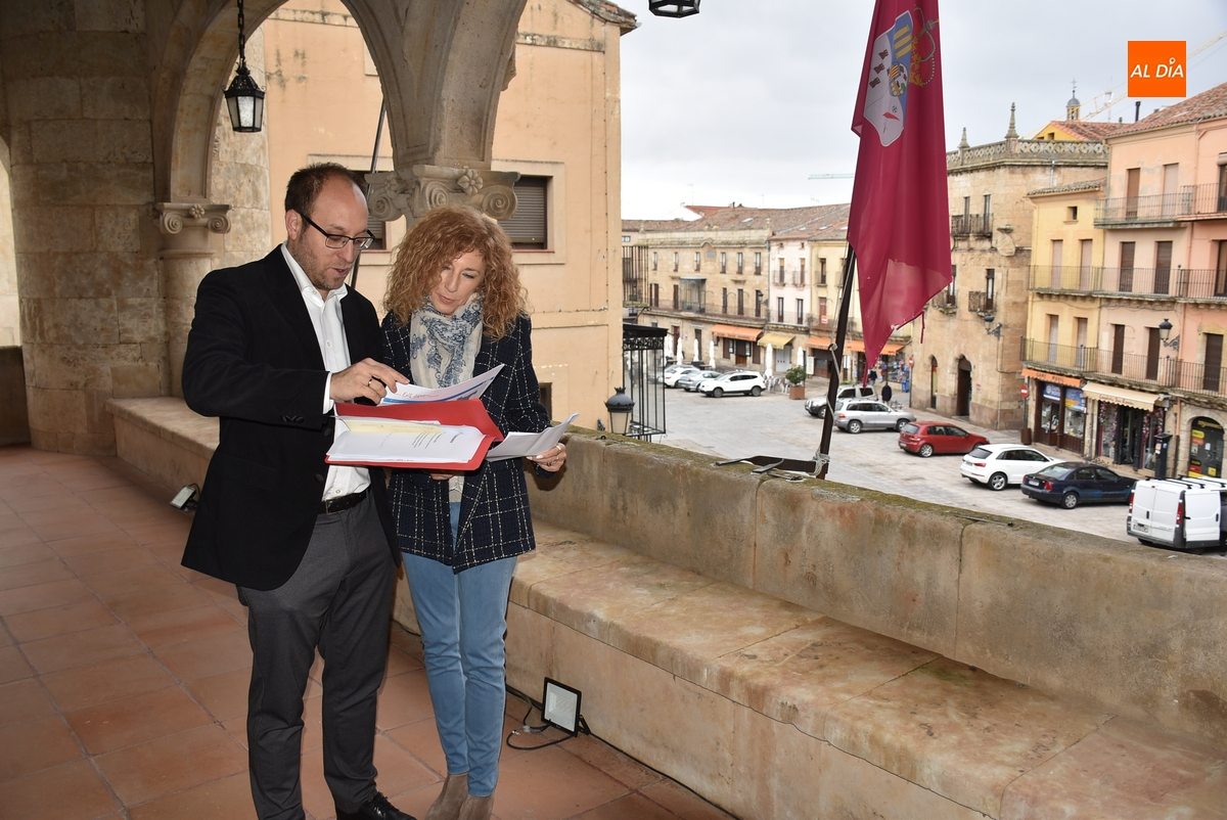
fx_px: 1023
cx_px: 614
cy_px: 410
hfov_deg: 61.9
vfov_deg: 43.7
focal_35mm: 30
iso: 140
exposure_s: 1/200
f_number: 3.5
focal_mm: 20
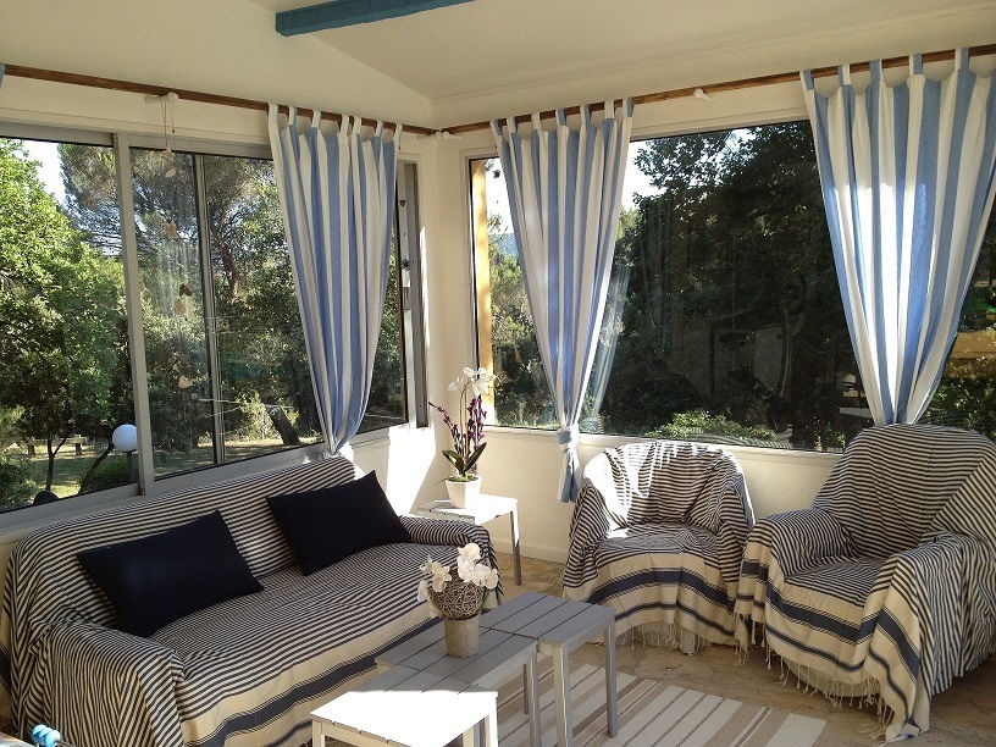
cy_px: 374
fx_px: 1007
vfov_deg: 40.7
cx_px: 498
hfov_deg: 52.6
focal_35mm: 35
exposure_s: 1/373
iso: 80
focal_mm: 4.28
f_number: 2.4
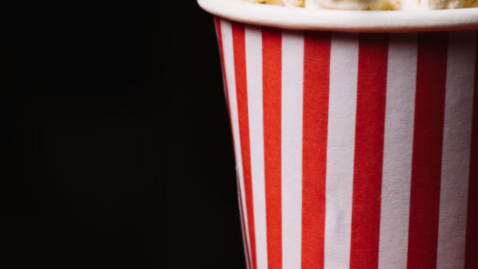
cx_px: 336
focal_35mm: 201
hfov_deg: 10.7
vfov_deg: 6.0
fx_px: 2548
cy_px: -4
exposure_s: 1/160
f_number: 11
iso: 100
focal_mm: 105
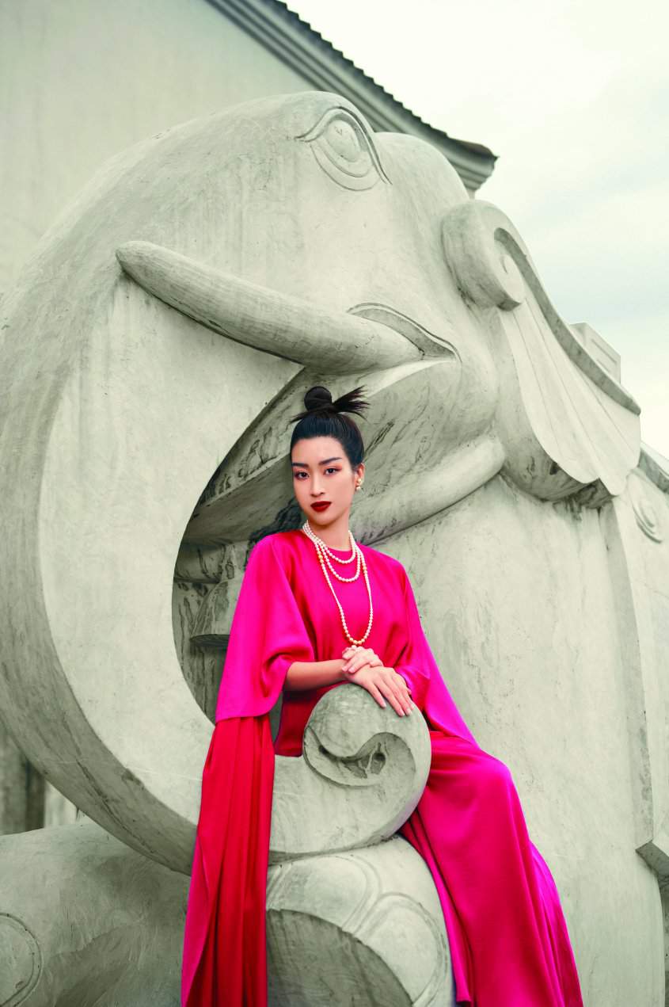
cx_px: 334
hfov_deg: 26.9
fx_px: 1396
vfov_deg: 39.6
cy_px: 504
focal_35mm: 50
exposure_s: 1/250
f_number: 2.8
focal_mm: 50
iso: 250
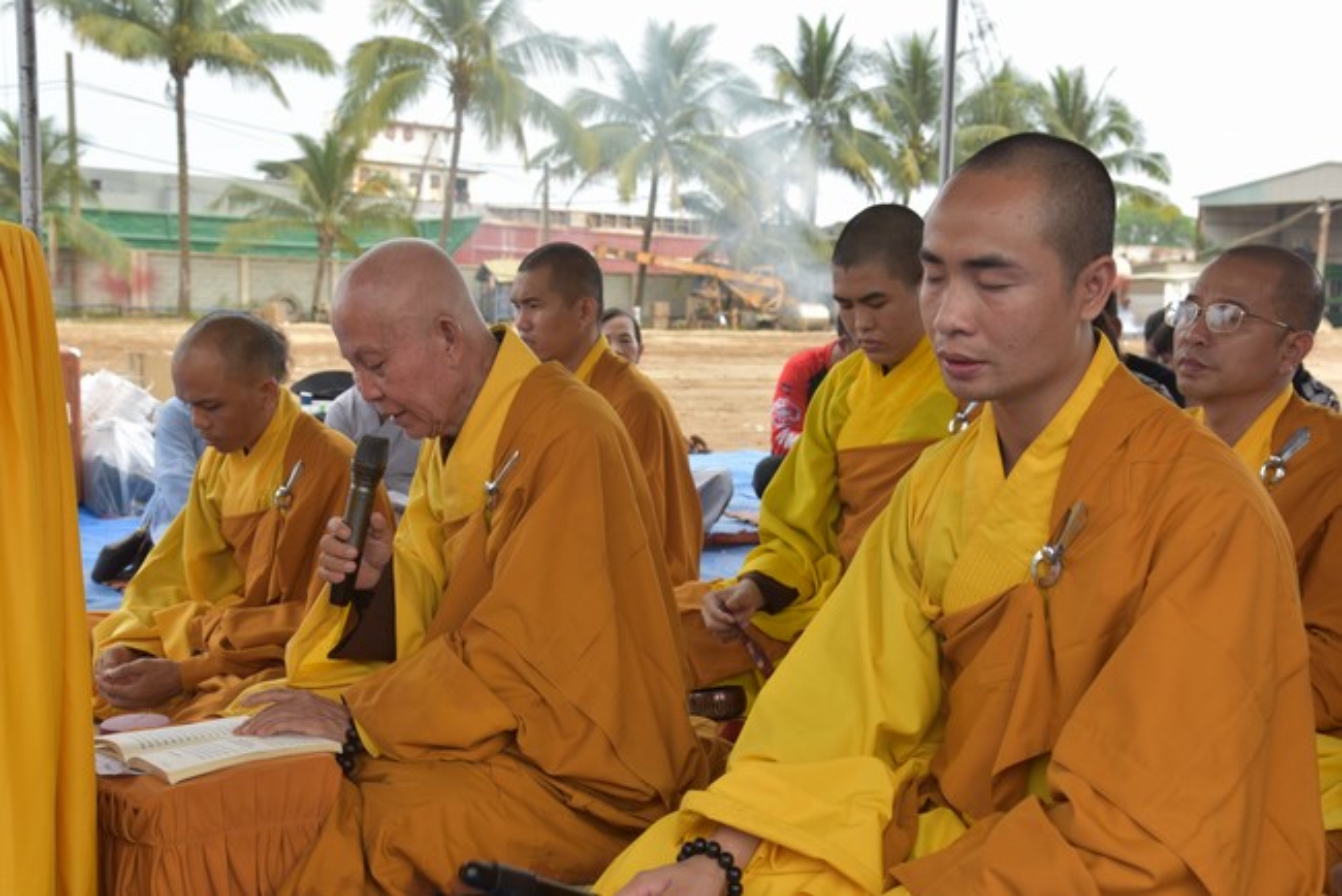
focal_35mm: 48
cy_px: 448
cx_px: 671
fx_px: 1790
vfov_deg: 28.1
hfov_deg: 41.1
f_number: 7.1
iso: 400
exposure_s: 1/200
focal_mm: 48
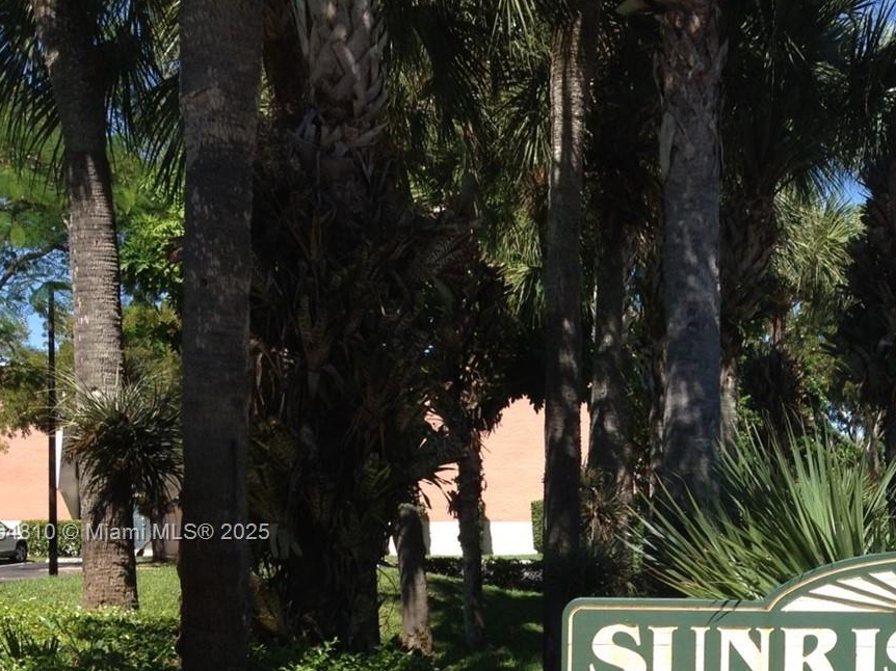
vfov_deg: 22.3
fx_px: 1682
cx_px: 769
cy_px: 534
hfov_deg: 28.9
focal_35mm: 65
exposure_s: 1/1284
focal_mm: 4.28
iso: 80
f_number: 2.4
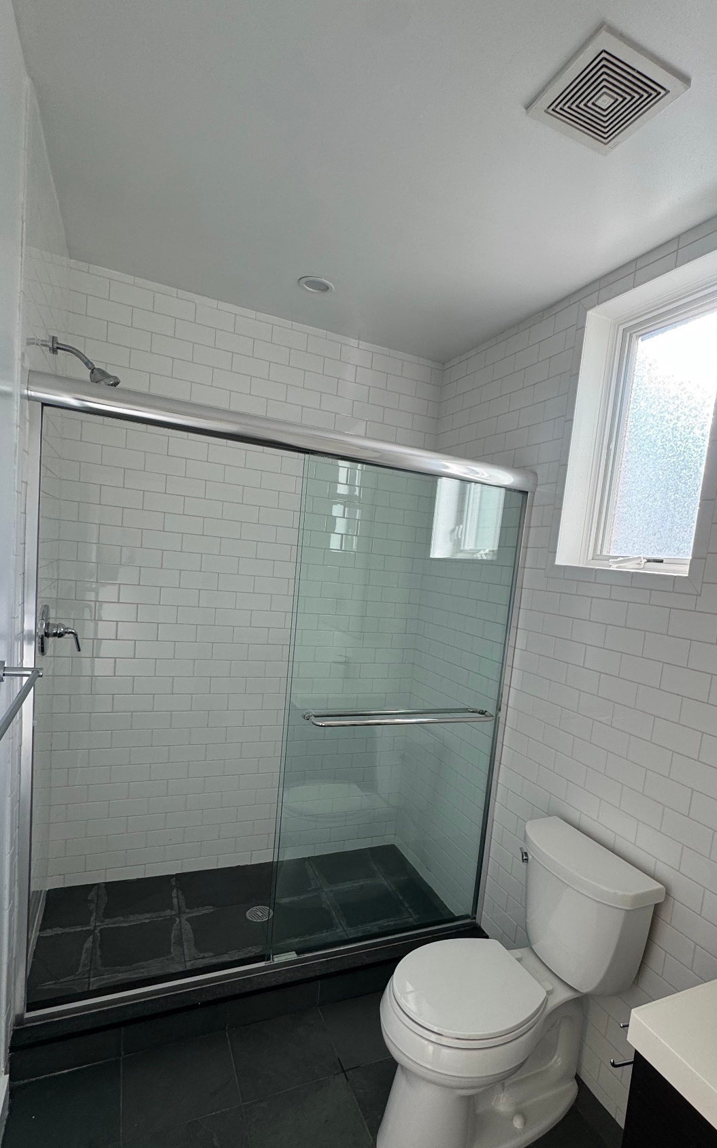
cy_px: 631
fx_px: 594
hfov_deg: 61.8
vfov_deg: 87.7
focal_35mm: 19
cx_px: 420
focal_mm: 2.22
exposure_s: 1/110
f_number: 2.2
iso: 40
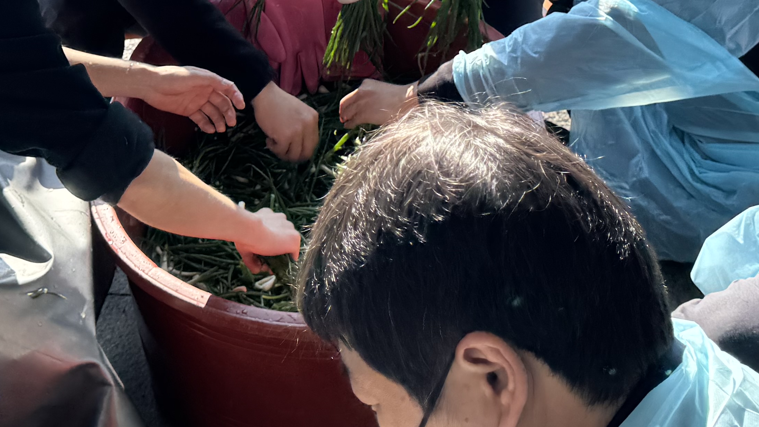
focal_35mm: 68
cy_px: -100
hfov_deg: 30.9
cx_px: 321
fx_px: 1368
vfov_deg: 16.9
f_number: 1.78
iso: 80
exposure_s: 1/2041
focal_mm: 6.76
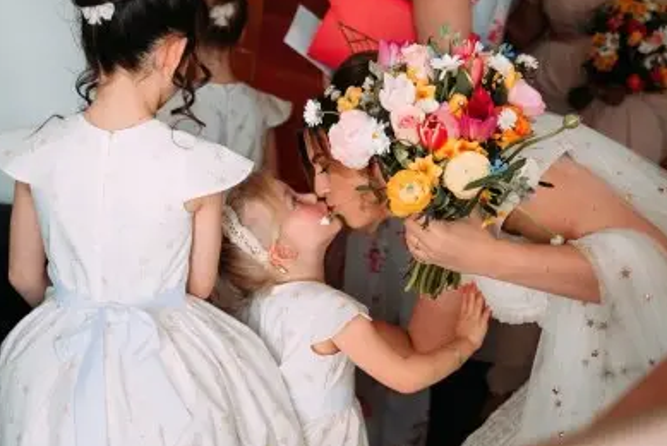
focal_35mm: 36
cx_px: 331
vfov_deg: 36.9
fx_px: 667
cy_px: 220
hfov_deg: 53.1
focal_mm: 35
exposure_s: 1/1000
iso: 2500
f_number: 2.8
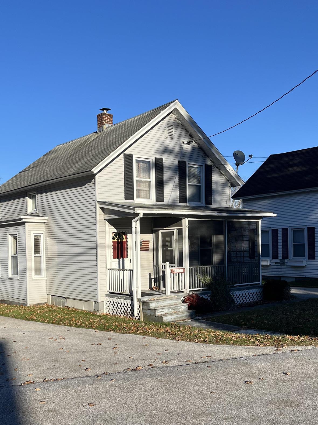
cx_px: 151
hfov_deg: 37.7
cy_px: 251
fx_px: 465
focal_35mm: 38
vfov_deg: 48.7
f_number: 1.6
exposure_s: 1/3215
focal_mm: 5.1
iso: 50
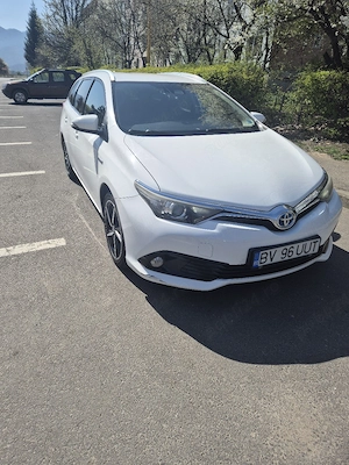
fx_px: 309
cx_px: 174
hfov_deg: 58.9
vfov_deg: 73.9
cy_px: 232
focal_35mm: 23
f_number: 1.8
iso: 25
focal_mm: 5.4
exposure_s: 1/2500
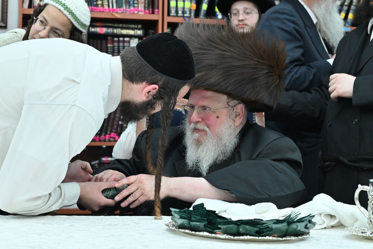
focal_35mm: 72
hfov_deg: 28.1
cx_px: 193
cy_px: 134
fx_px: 746
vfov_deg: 18.9
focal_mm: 60
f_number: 5.6
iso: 1250
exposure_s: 1/200
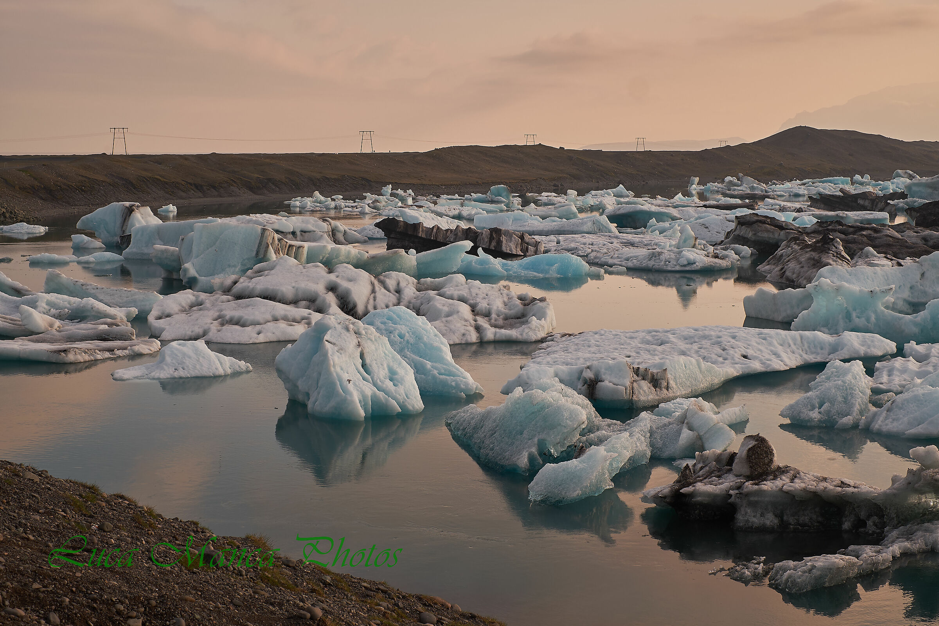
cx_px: 470
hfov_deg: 37.5
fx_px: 1382
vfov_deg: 25.5
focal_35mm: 53
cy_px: 313
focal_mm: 35
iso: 100
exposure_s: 1/200
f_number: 8
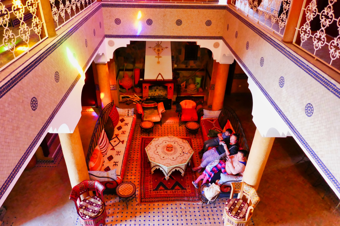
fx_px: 236
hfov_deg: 71.5
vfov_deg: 51.3
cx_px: 170
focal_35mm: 25
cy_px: 113
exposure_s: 1/30
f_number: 3.2
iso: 1600
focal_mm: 9.1
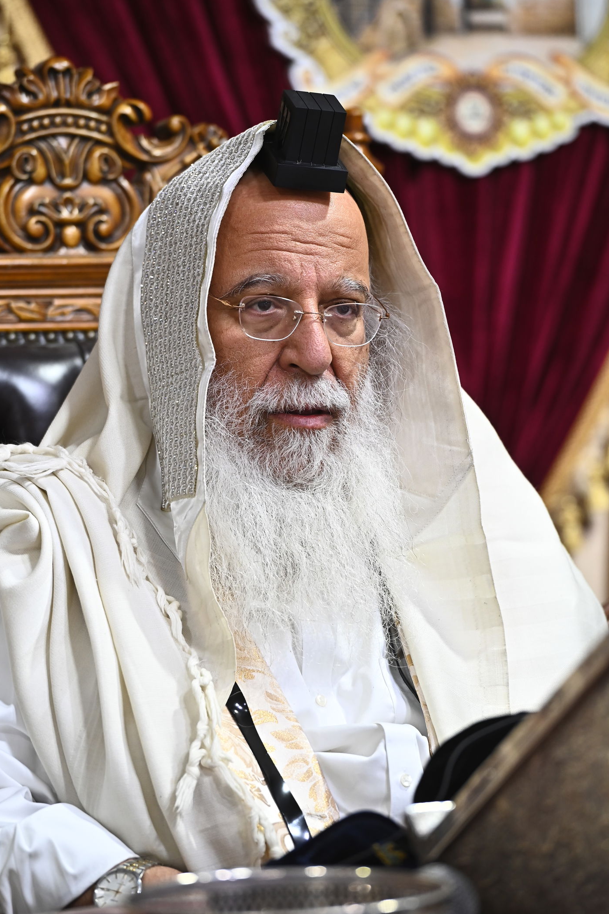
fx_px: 5101
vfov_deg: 10.2
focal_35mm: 201
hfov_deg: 6.8
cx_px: 305
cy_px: 455
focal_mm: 200
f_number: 5
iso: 1000
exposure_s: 1/160
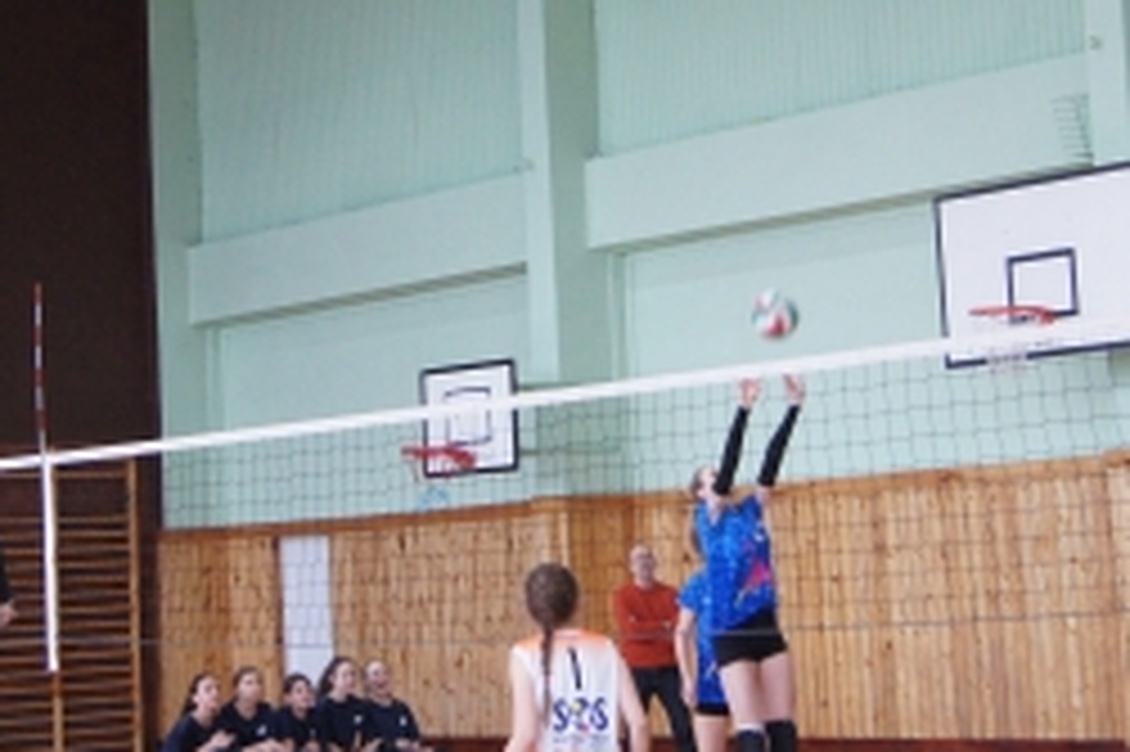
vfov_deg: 15.8
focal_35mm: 86
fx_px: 2698
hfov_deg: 23.7
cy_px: 214
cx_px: 536
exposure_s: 1/125
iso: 1250
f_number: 4
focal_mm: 24
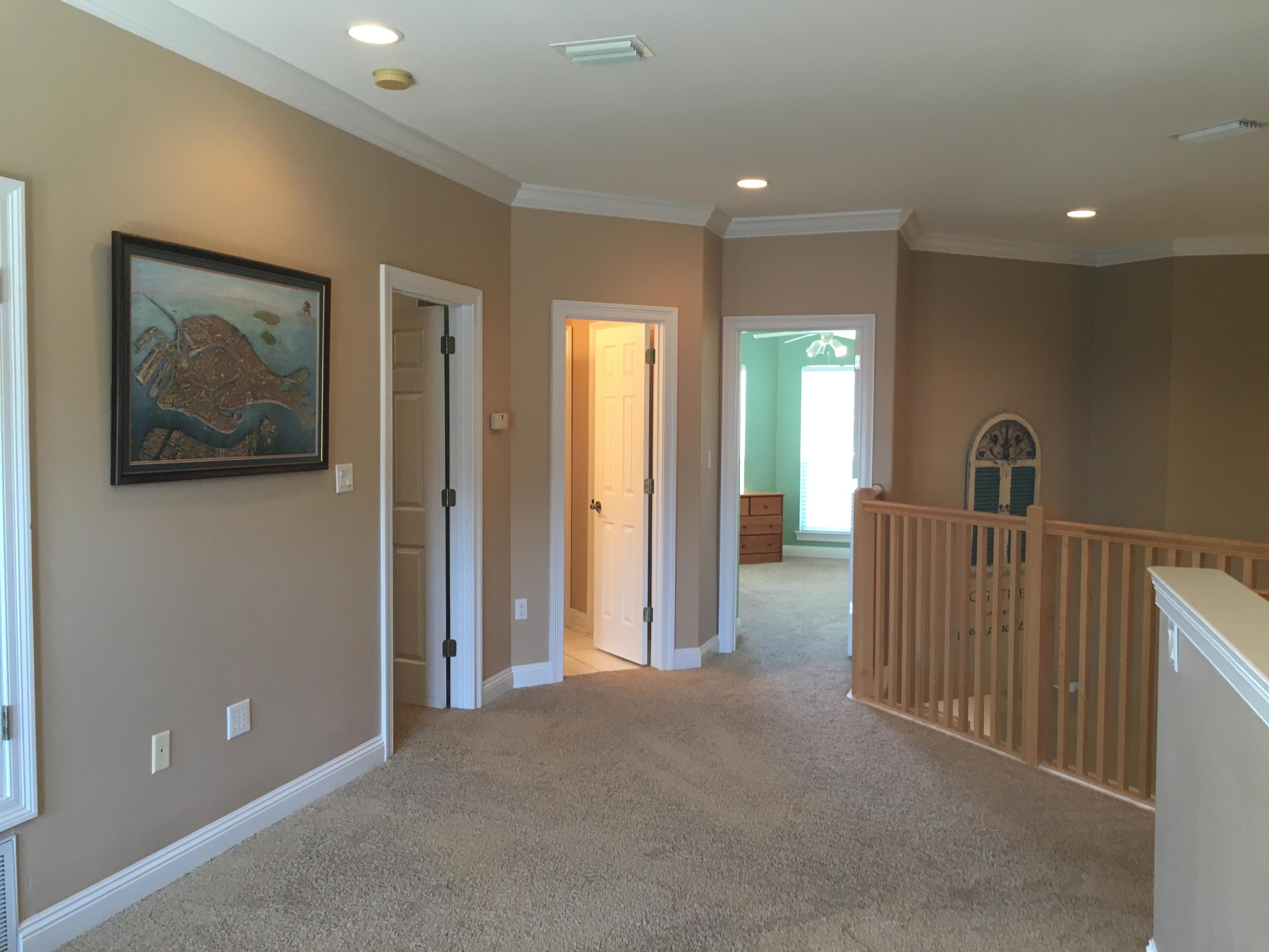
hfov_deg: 61.7
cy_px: 476
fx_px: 1063
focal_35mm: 29
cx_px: 634
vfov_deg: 48.2
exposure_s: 1/30
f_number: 2.2
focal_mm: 4.15
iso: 64
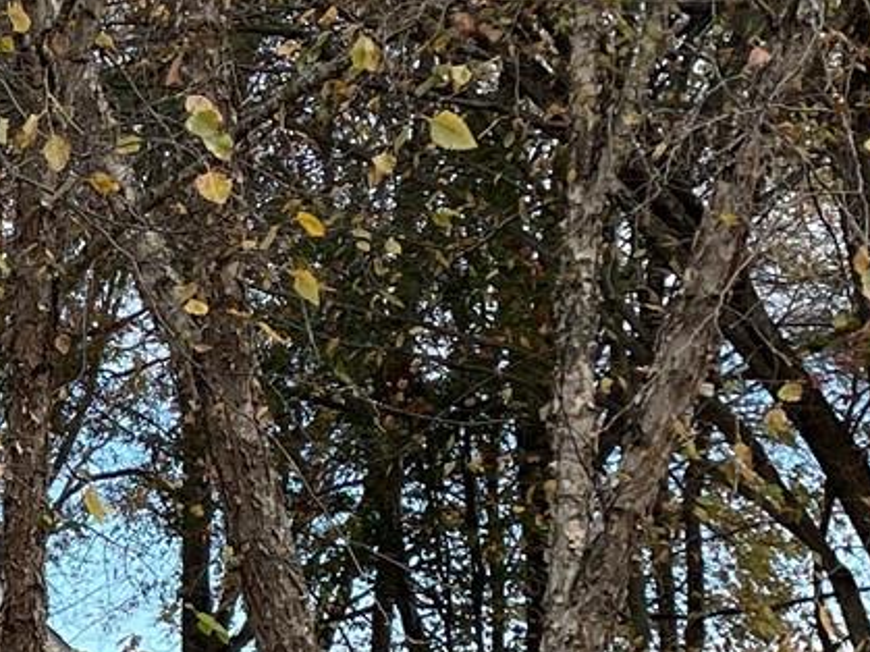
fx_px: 3191
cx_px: -594
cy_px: 646
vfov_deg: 11.6
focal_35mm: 127
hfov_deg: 14.1
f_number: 1.6
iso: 32
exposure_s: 1/1024
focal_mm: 4.2
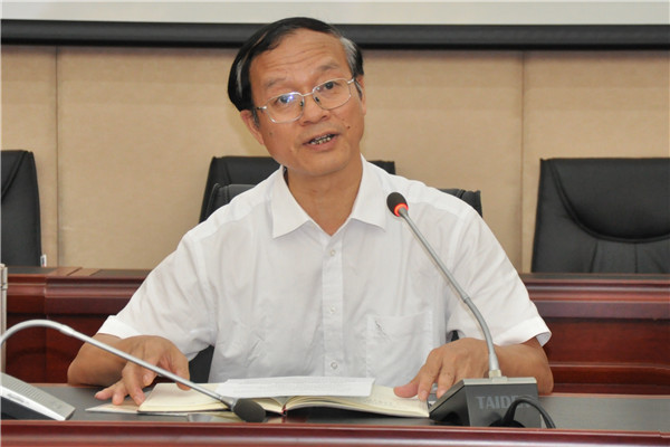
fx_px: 1619
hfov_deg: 23.4
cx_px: 335
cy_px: 224
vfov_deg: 15.7
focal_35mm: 87
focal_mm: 58
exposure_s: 1/60
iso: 1000
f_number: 5
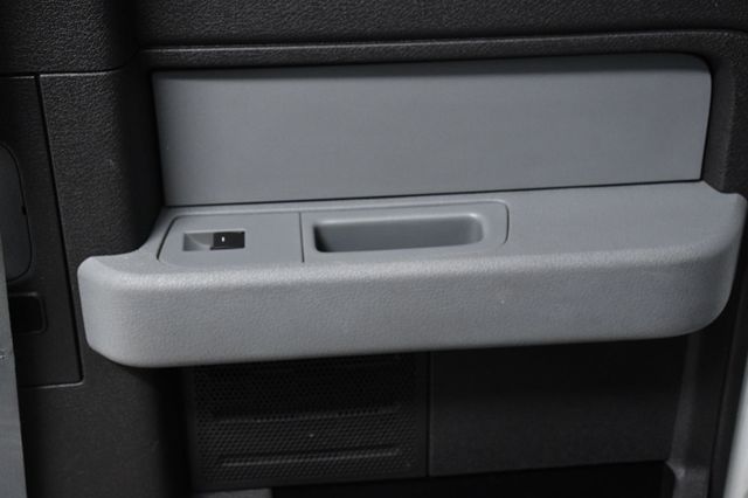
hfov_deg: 35.1
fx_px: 1184
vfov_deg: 23.8
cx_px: 374
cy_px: 249
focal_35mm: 57
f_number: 5.6
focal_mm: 38
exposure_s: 1/125
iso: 2500
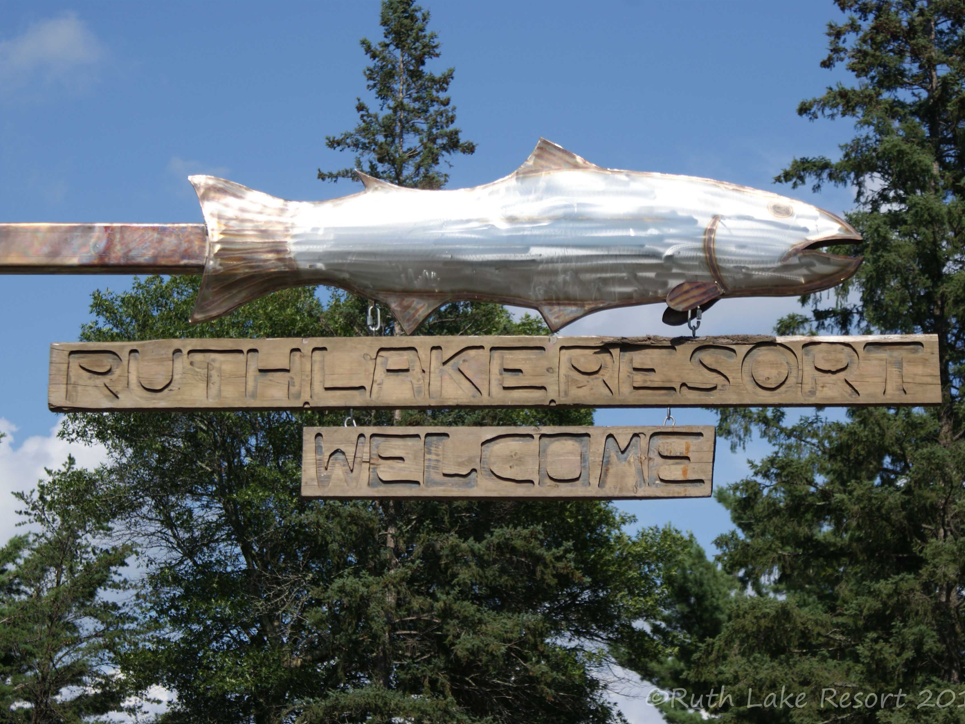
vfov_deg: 13.0
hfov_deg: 17.3
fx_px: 3178
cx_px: 471
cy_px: 363
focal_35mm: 114
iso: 100
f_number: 8
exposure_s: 1/400
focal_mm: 70
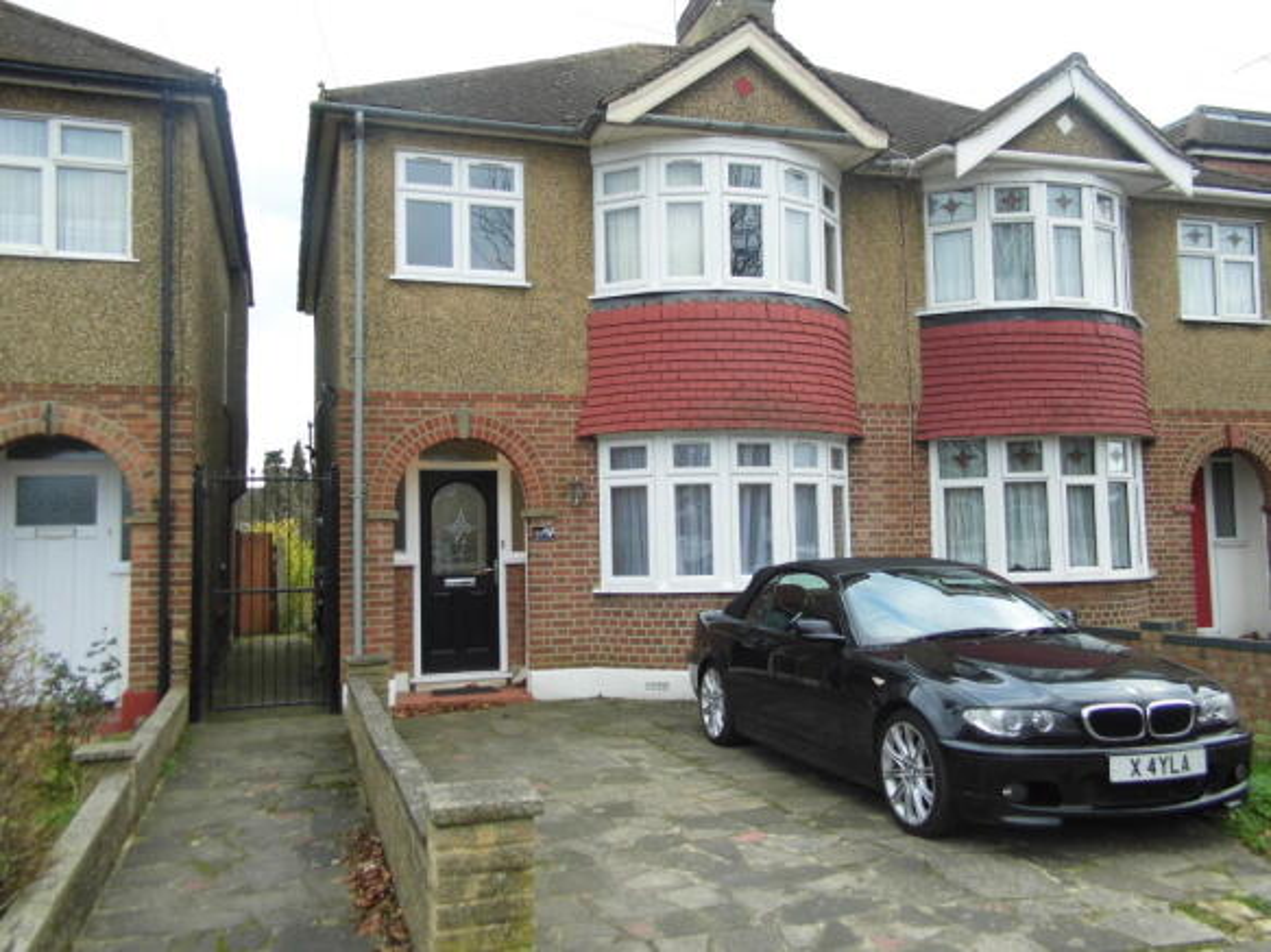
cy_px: 476
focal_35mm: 29
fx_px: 1065
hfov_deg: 61.7
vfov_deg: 48.2
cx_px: 636
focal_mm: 5.2
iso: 100
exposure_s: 1/100
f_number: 3.2
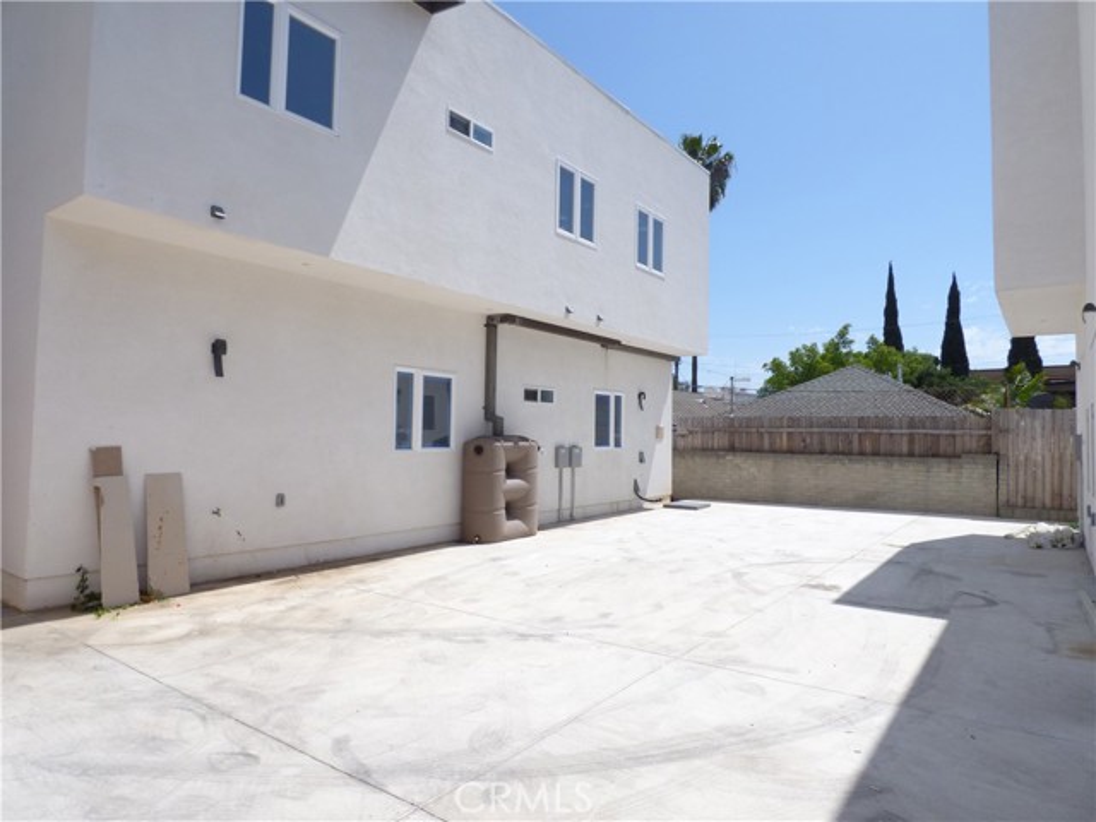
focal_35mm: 20
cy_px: 411
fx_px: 633
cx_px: 548
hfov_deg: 81.7
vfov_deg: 66.0
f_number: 3.2
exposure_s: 1/1600
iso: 100
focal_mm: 3.58
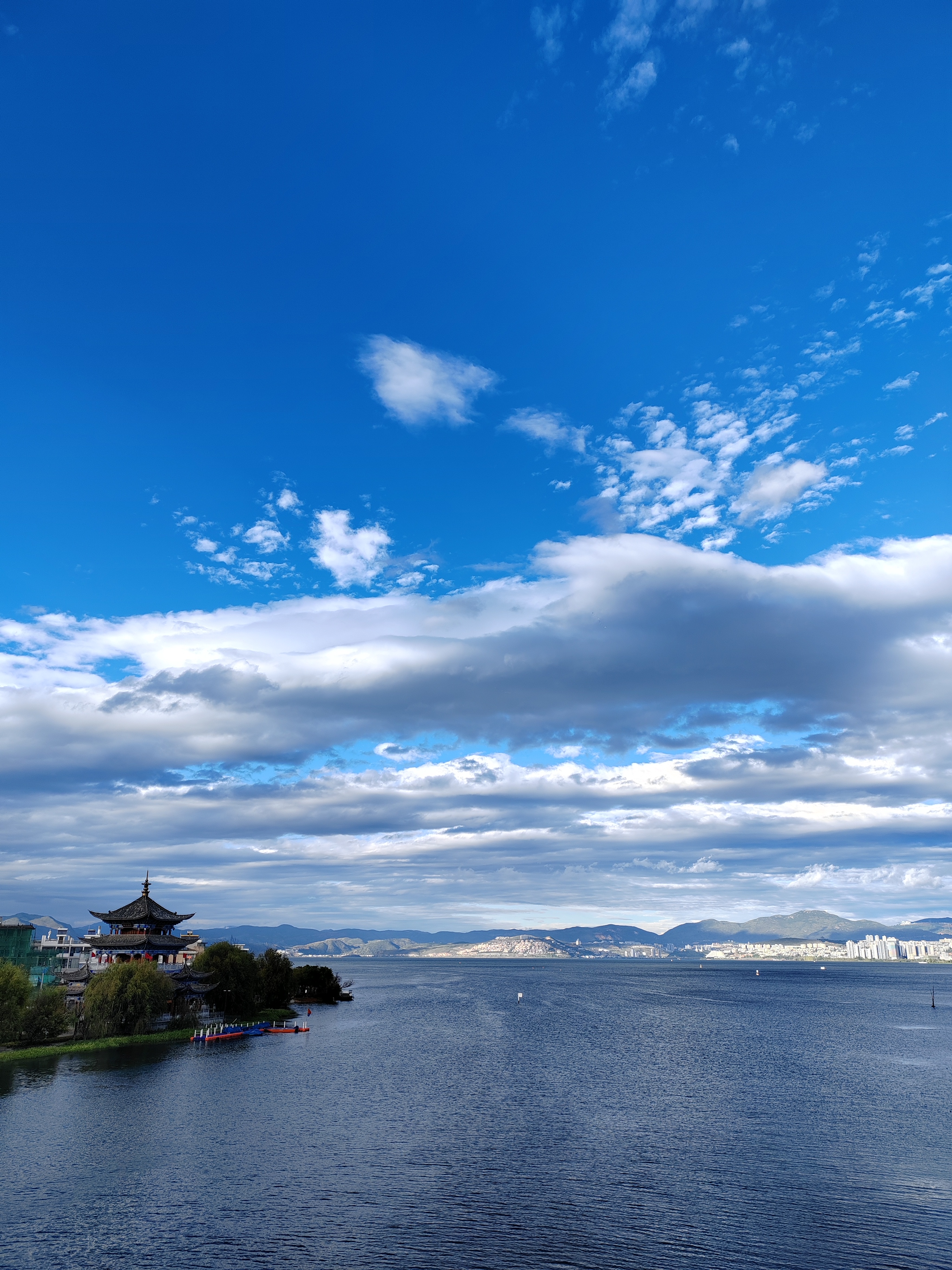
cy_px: 635
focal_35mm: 27
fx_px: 990
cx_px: 476
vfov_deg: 65.3
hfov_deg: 51.4
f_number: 1.8
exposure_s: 1/390
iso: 100
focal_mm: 6.14
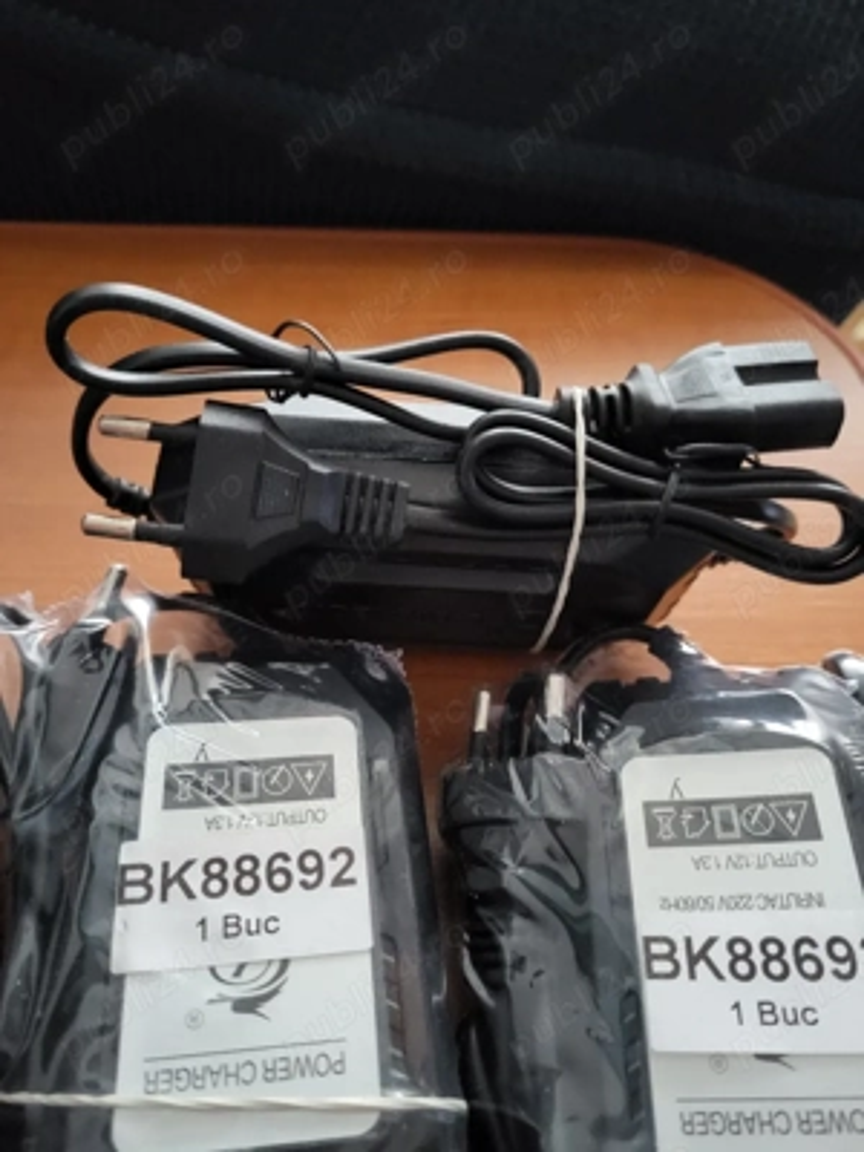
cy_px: 576
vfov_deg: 67.3
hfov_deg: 53.1
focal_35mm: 26
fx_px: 865
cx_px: 432
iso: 1600
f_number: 1.8
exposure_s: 1/20
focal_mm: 5.4
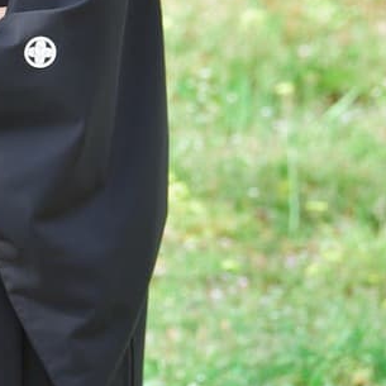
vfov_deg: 3.2
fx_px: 6838
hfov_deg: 3.2
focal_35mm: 542
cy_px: -136
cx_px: -300
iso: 1000
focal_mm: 135
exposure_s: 1/1600
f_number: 4
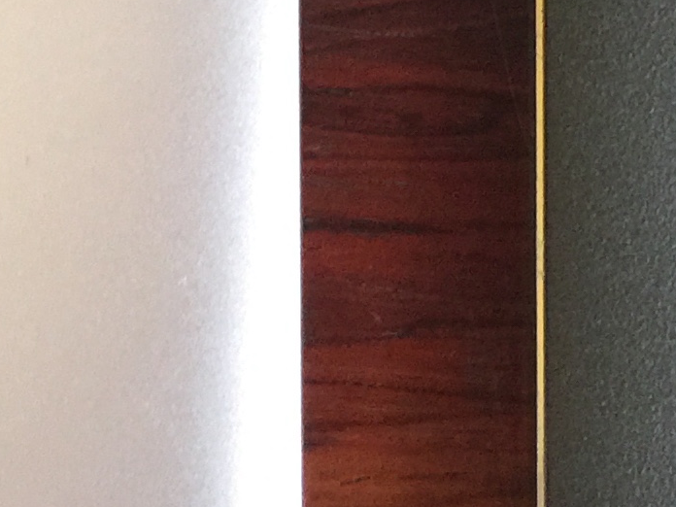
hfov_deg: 14.5
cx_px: 317
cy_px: -306
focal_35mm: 136
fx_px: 2656
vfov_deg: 10.4
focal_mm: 4.15
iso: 160
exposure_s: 1/17
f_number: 2.2
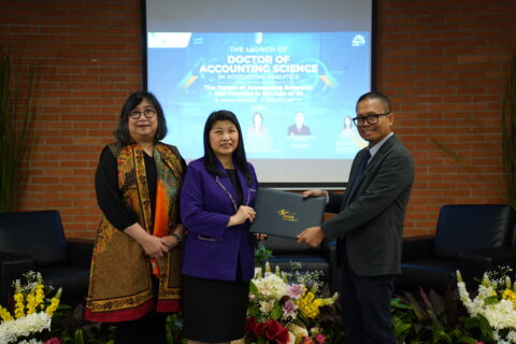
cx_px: 258
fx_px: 760
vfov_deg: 25.5
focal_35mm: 53
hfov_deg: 37.5
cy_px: 172
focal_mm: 53
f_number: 2.8
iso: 800
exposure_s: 1/100
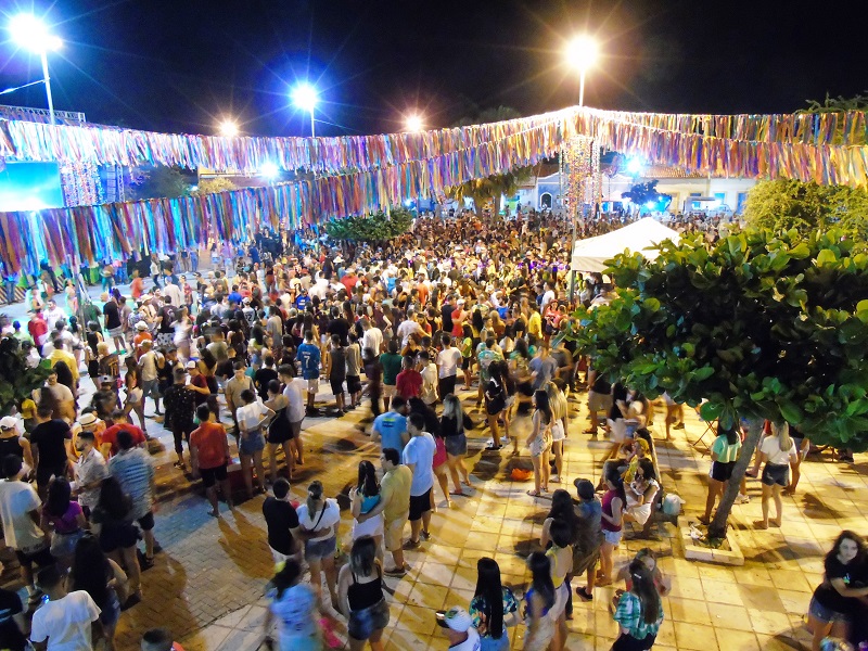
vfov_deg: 54.9
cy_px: 326
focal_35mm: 25
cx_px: 434
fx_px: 627
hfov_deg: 69.4
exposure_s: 1/4
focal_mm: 4.4
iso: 800
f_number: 3.4
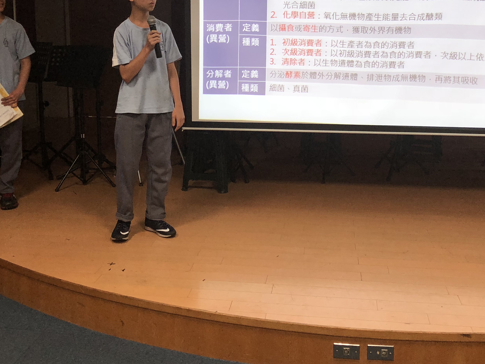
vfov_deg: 30.7
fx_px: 659
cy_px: 123
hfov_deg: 40.4
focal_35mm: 47
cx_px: 245
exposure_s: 1/40
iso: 25
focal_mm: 3.99
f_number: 1.8
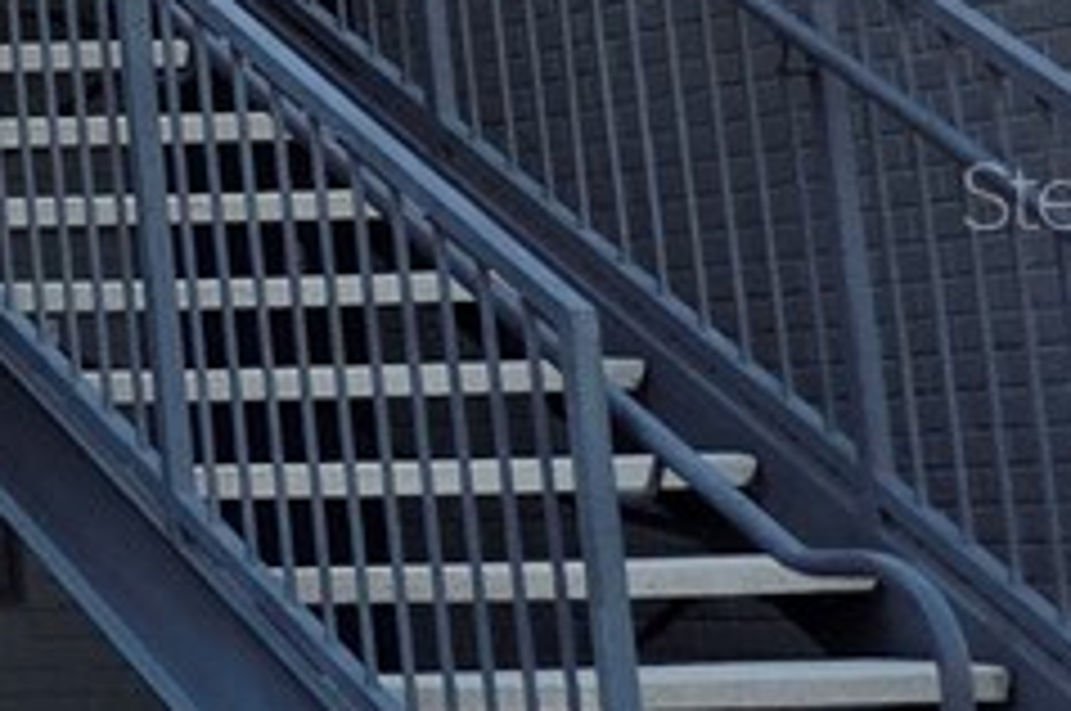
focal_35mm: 161
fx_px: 4783
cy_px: 194
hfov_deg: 9.6
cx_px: -2214
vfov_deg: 8.5
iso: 25
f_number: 1.8
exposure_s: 1/1245
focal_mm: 5.4
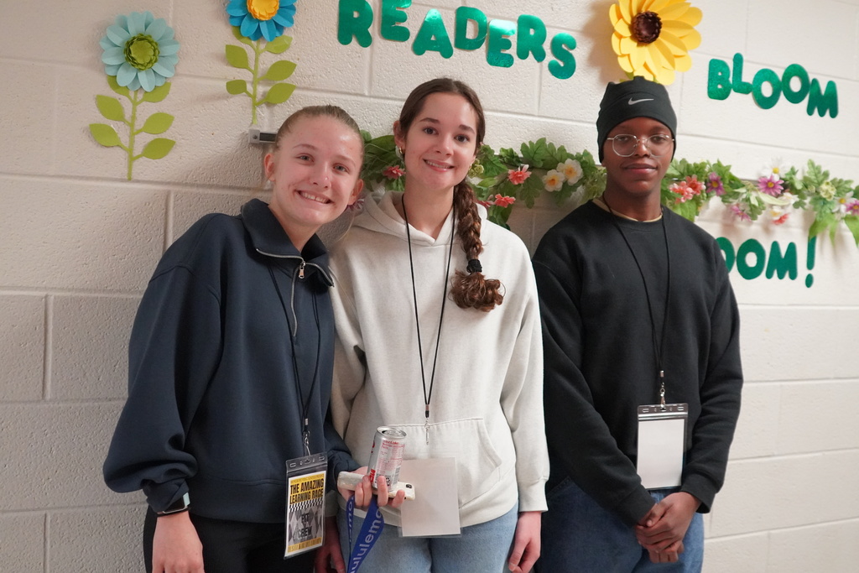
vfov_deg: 31.9
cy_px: 286
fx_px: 1002
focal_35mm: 42
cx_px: 430
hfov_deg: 46.4
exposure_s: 1/160
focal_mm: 28
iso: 6400
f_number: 4
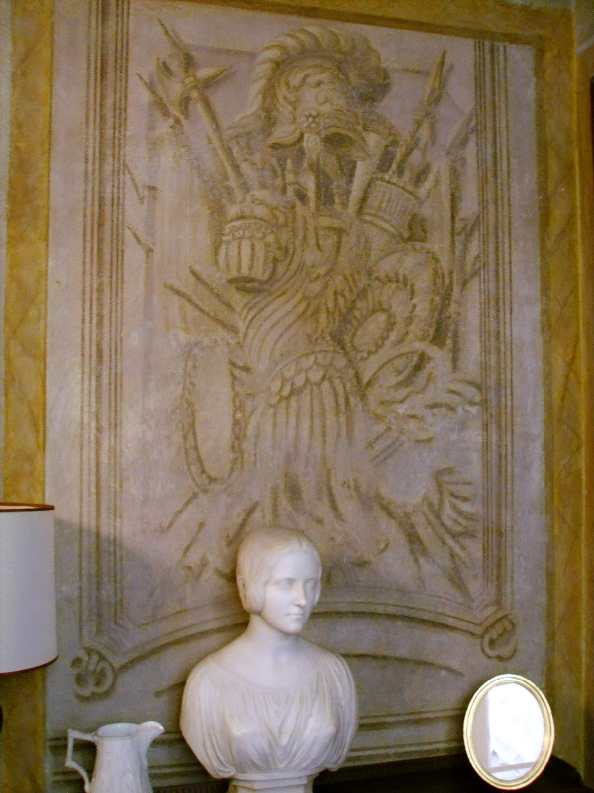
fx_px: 892
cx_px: 297
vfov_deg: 47.9
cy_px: 396
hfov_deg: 36.8
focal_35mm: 39
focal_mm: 6.6
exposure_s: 1/4
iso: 150
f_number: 3.5
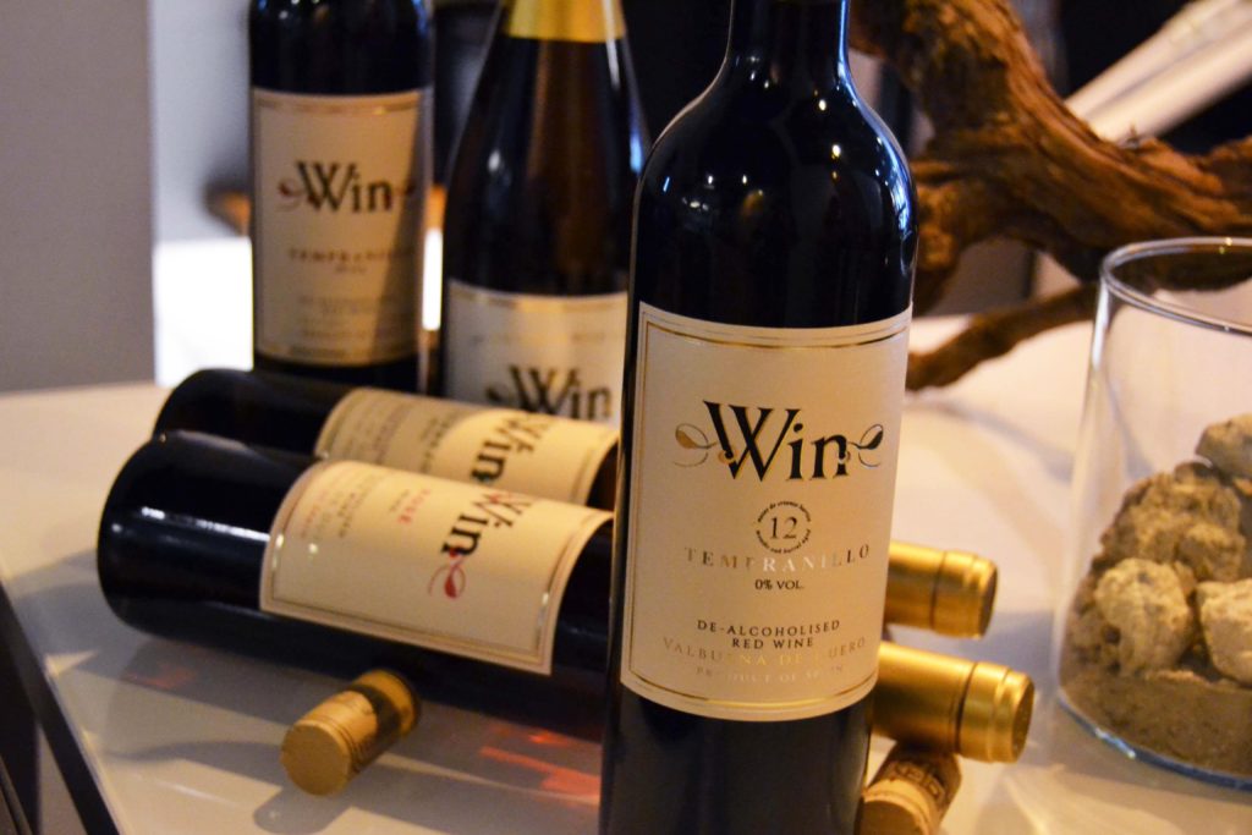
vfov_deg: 23.8
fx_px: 1982
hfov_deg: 35.0
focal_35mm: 57
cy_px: 418
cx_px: 626
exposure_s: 1/60
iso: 2800
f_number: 4.8
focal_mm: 38
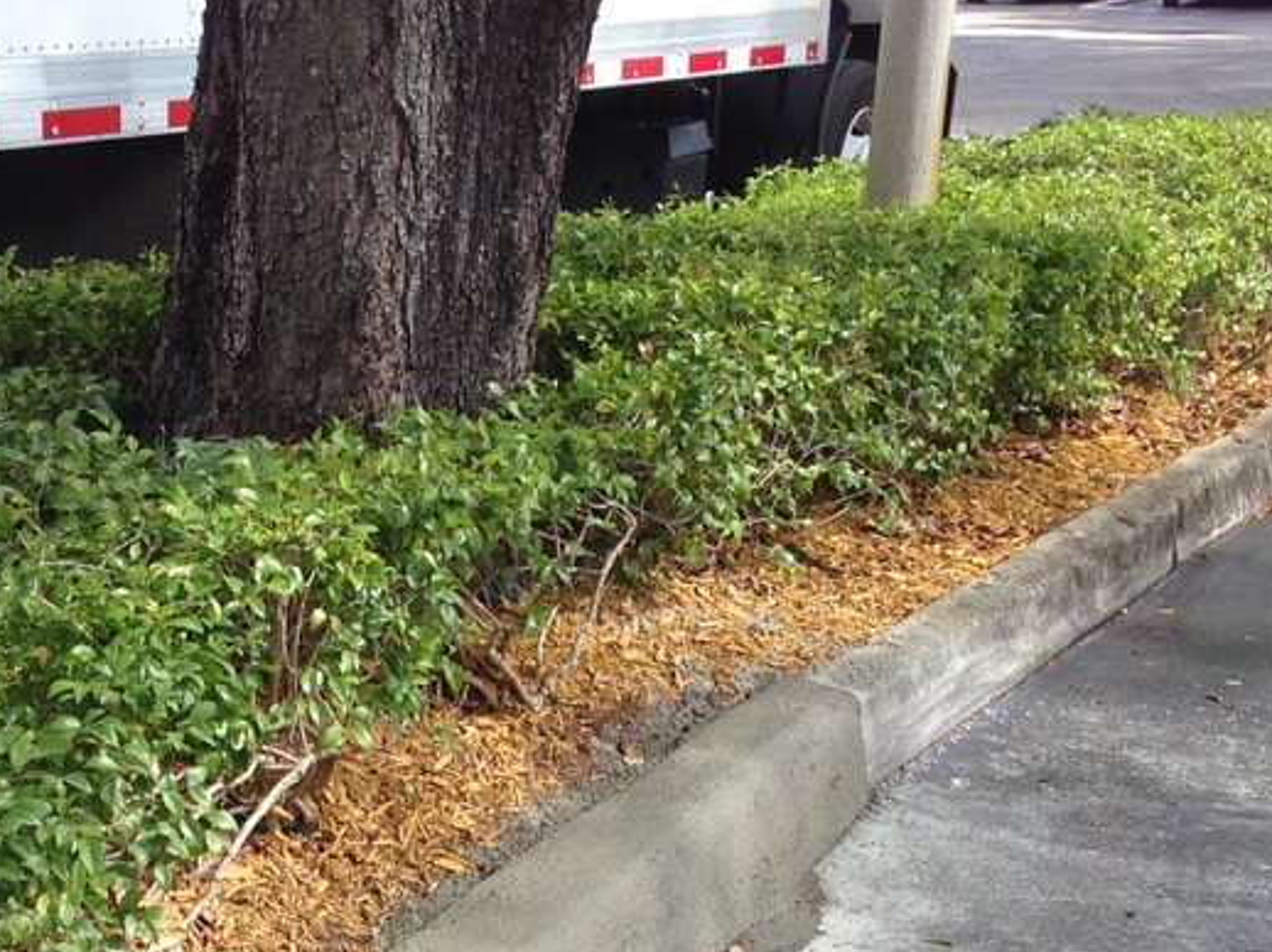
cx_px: 289
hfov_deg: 22.8
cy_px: 1165
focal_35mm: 85
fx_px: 3122
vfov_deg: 16.6
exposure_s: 1/661
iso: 50
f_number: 2.4
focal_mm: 4.12
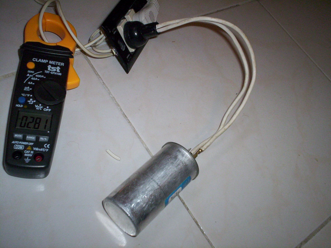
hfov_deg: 49.0
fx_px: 363
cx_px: 166
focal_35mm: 38
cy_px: 124
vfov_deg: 37.7
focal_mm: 4.99
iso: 140
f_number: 4.5
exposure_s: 1/60
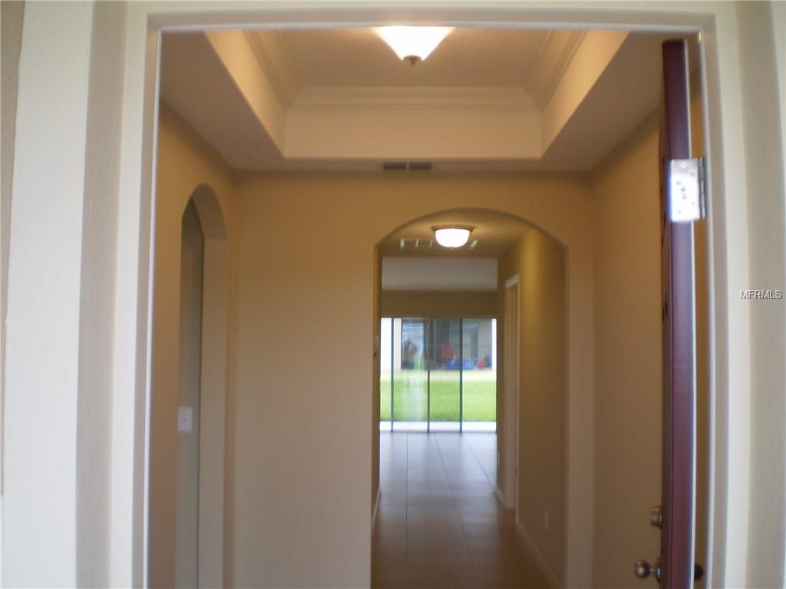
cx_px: 393
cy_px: 294
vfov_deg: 39.7
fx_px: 817
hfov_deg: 51.4
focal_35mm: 36
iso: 64
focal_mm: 6.3
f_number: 3.1
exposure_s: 1/30
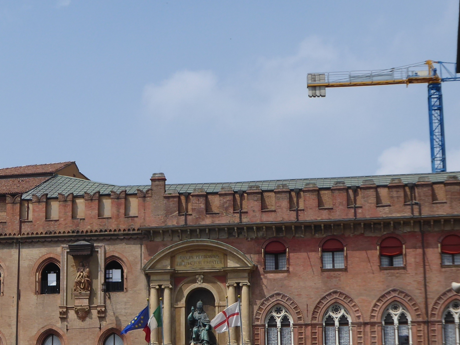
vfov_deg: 16.2
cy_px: 249
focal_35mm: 91
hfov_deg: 21.3
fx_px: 1209
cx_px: 111
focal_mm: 7.8
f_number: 3.9
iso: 80
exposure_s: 1/1000
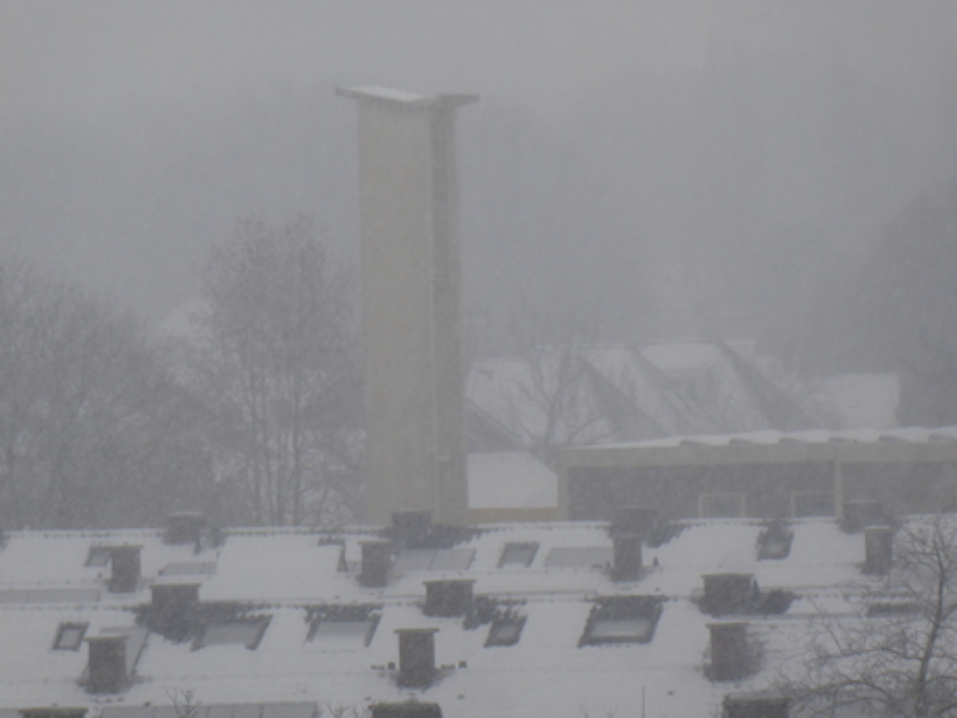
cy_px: 359
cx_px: 478
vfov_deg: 2.2
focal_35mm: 666
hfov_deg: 3.0
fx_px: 18412
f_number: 6.1
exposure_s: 1/100
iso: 100
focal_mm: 107.5
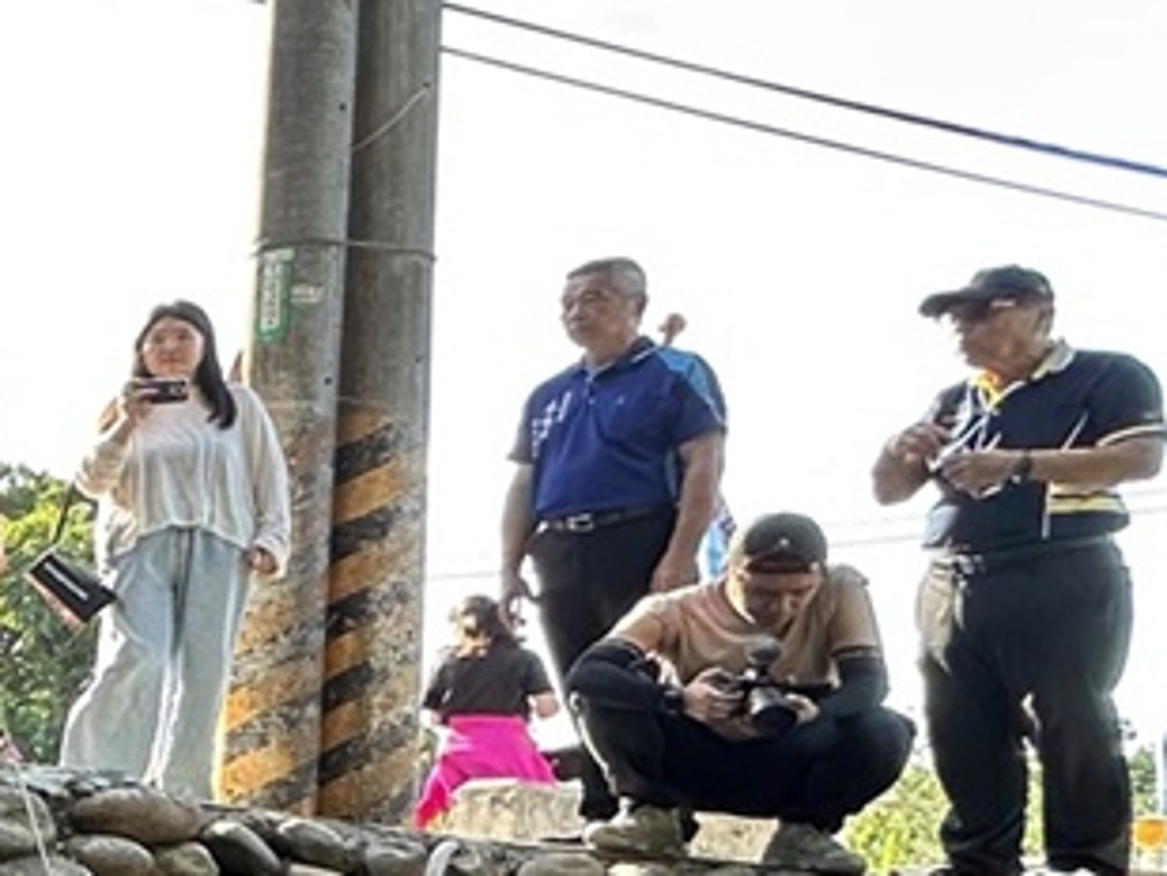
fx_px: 1956
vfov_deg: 24.6
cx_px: -959
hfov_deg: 21.3
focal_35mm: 58
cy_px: 770
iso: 40
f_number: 2.2
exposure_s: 1/99
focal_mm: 2.22
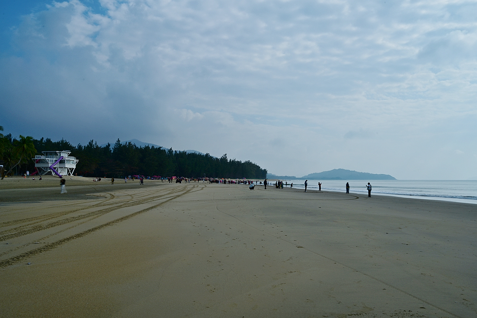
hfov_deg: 59.5
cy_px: 159
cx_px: 238
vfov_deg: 41.7
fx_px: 417
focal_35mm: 32
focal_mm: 31.5
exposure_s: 1/3
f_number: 18
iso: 72
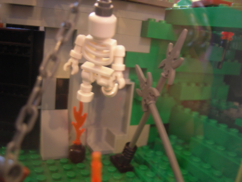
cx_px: 121
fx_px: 252
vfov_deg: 39.7
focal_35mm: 36
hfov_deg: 51.4
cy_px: 91
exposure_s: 2
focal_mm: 7.5
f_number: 2.7
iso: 200
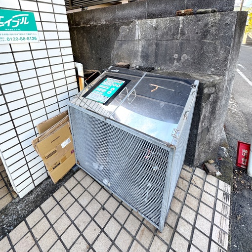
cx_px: 127
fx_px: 140
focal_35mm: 17
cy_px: 82
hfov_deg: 84.0
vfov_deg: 80.9
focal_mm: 2.22
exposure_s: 1/159
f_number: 2.2
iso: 40
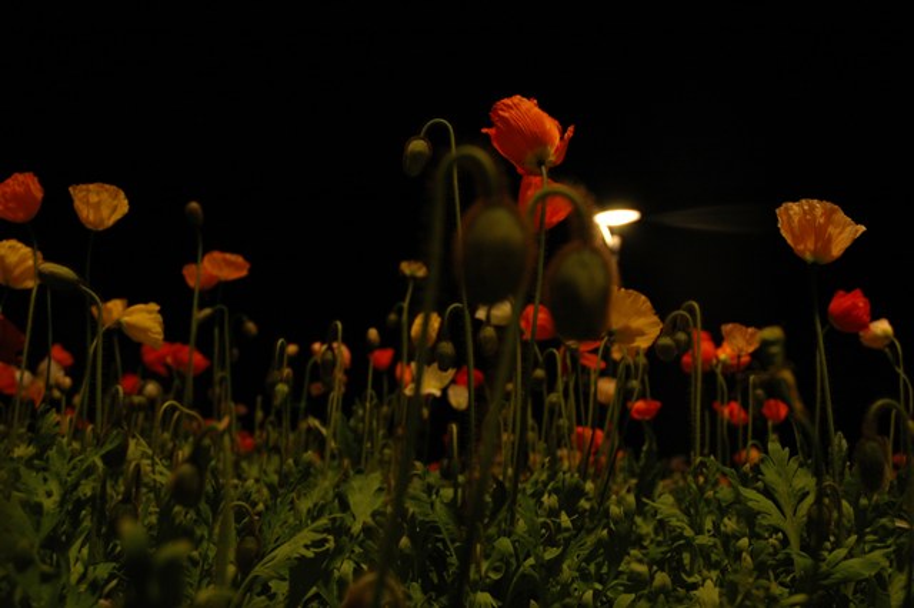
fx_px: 952
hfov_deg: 51.3
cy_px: 304
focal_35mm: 38
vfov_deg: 35.5
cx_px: 457
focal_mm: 25
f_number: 4.5
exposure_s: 1.3
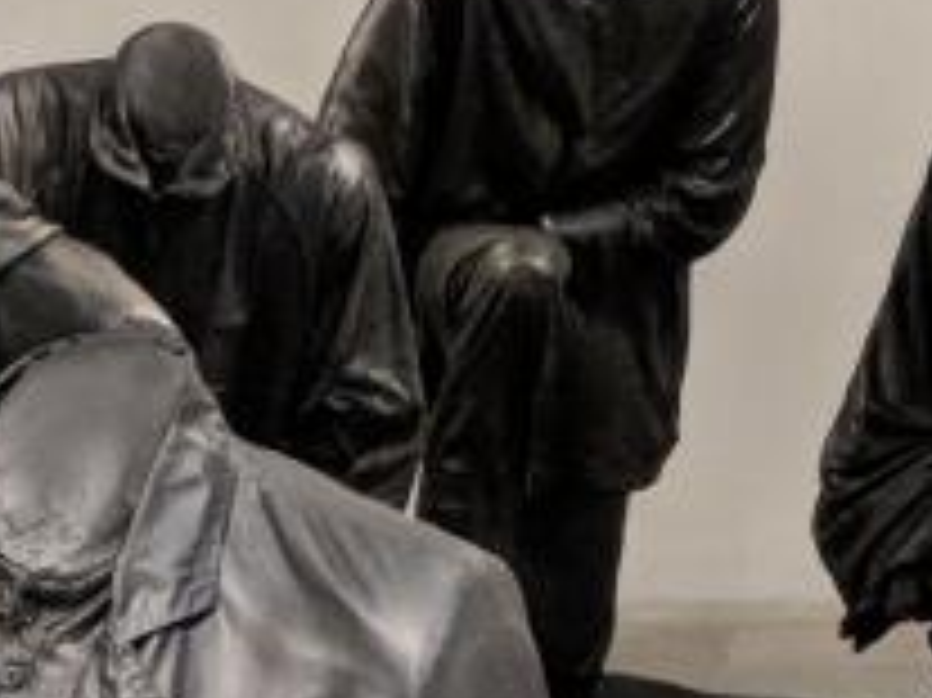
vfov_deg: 6.7
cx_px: -135
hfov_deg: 9.4
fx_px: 5624
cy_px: 1698
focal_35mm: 209
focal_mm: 4.44
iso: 627
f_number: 1.8
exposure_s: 1/30
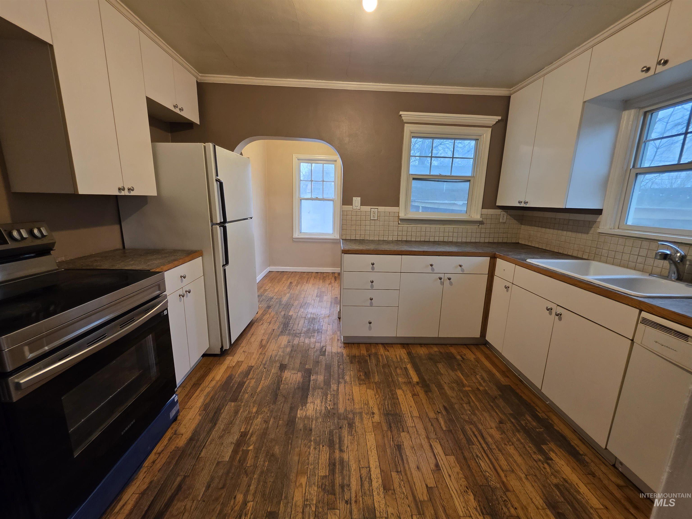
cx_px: 346
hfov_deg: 106.2
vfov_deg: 89.9
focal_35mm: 13
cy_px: 260
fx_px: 260
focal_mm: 2.2
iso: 160
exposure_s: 1/60
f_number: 1.9
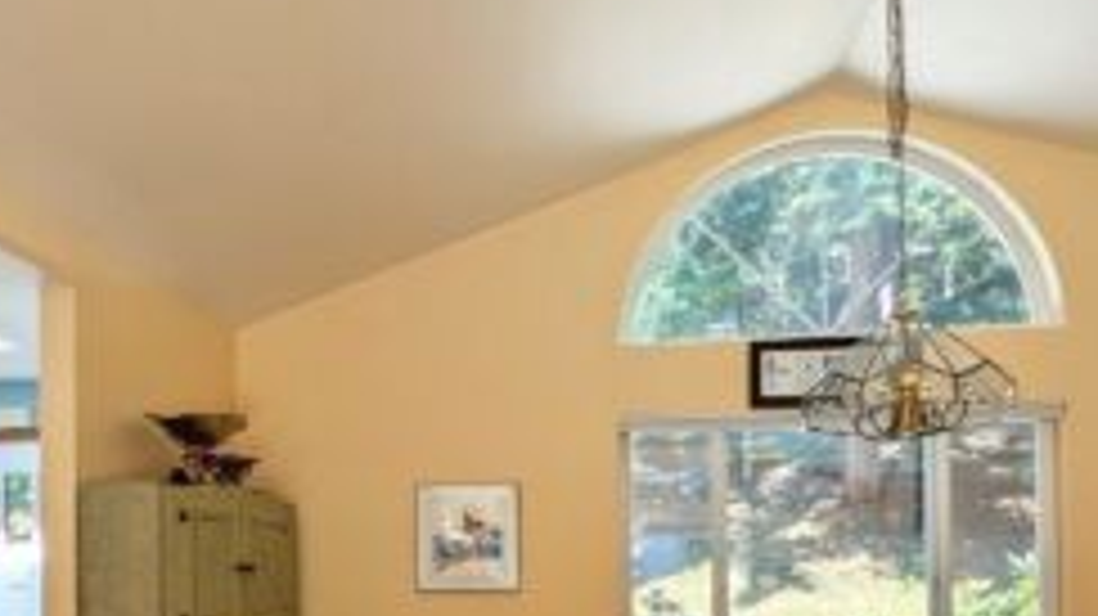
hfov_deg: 73.8
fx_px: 728
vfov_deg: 42.8
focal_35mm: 25
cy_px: 531
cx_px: 612
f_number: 2.2
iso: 54
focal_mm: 1.83
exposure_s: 1/225
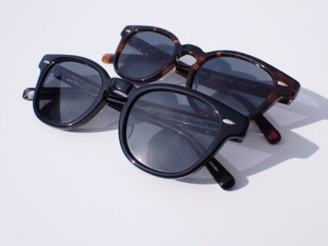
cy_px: 123
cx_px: 164
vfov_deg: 44.1
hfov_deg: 56.8
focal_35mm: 32
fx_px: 303
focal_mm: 5.79
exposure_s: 1/200
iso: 100
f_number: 9
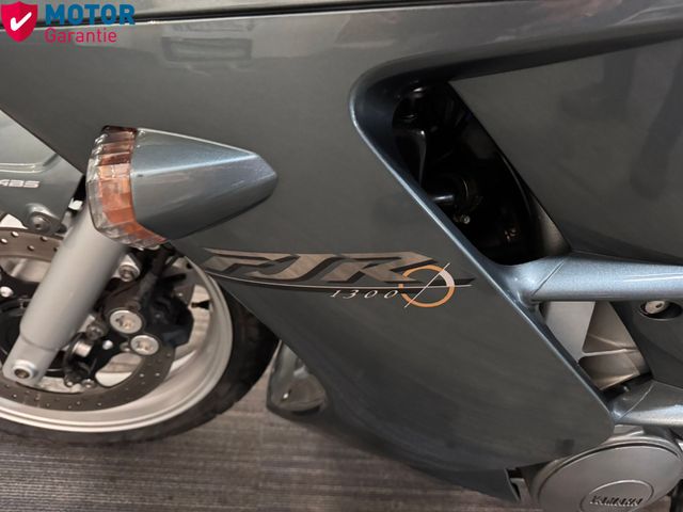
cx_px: 342
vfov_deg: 56.8
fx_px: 474
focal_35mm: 24
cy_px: 256
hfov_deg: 71.6
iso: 800
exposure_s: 1/25
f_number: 1.78
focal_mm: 6.76
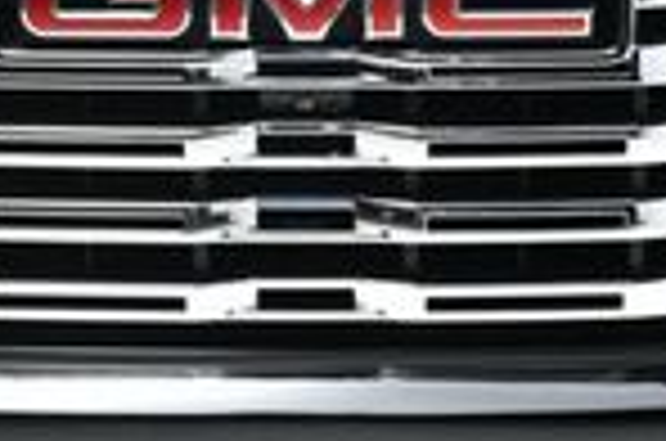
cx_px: 302
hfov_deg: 11.9
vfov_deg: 7.9
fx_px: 3194
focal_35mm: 173
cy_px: 68
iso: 100
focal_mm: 27
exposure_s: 1/160
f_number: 10
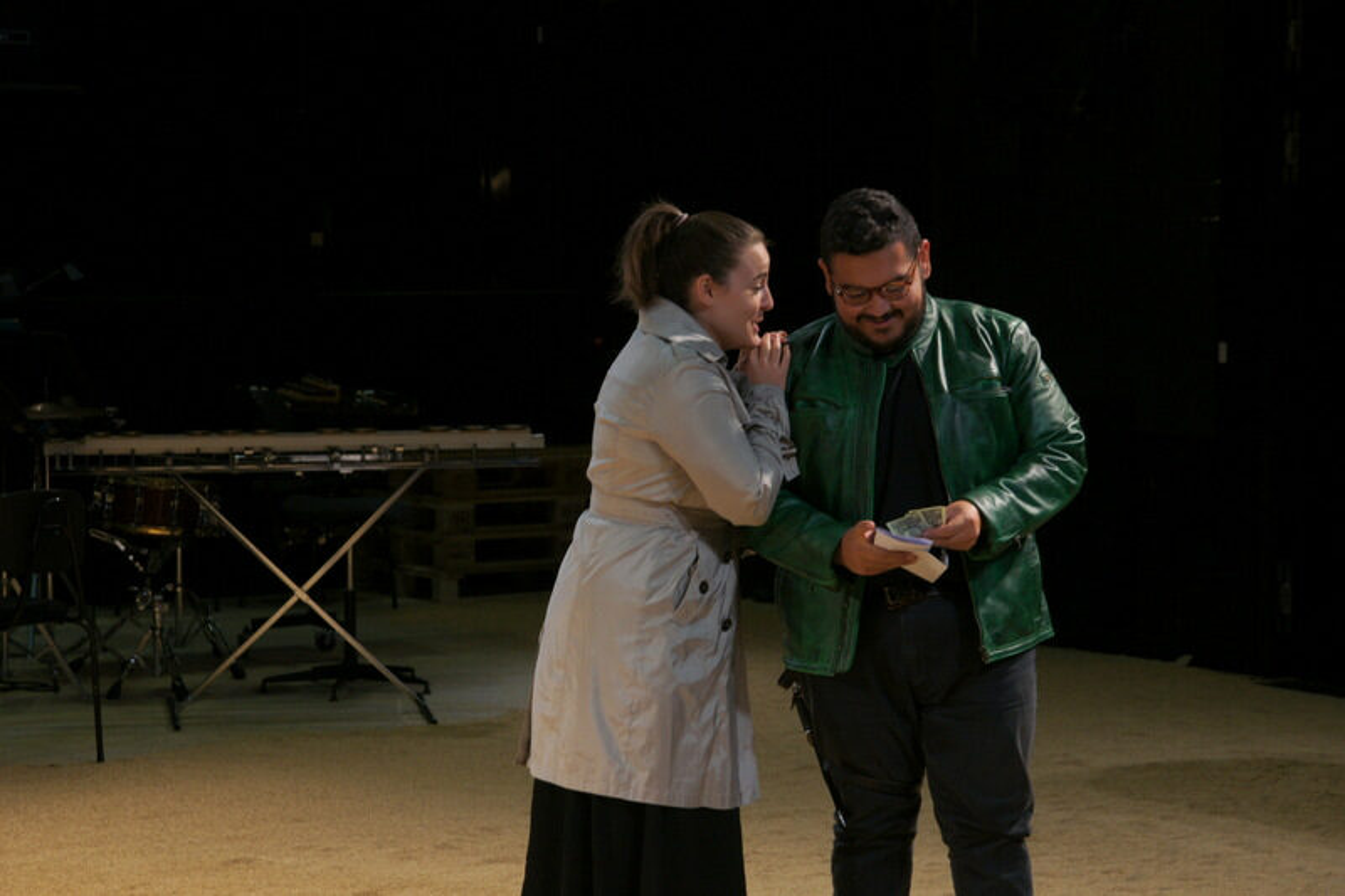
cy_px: 448
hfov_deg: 19.5
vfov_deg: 13.0
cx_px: 672
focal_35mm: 105
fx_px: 3922
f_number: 5.6
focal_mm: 70
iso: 400
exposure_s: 1/125
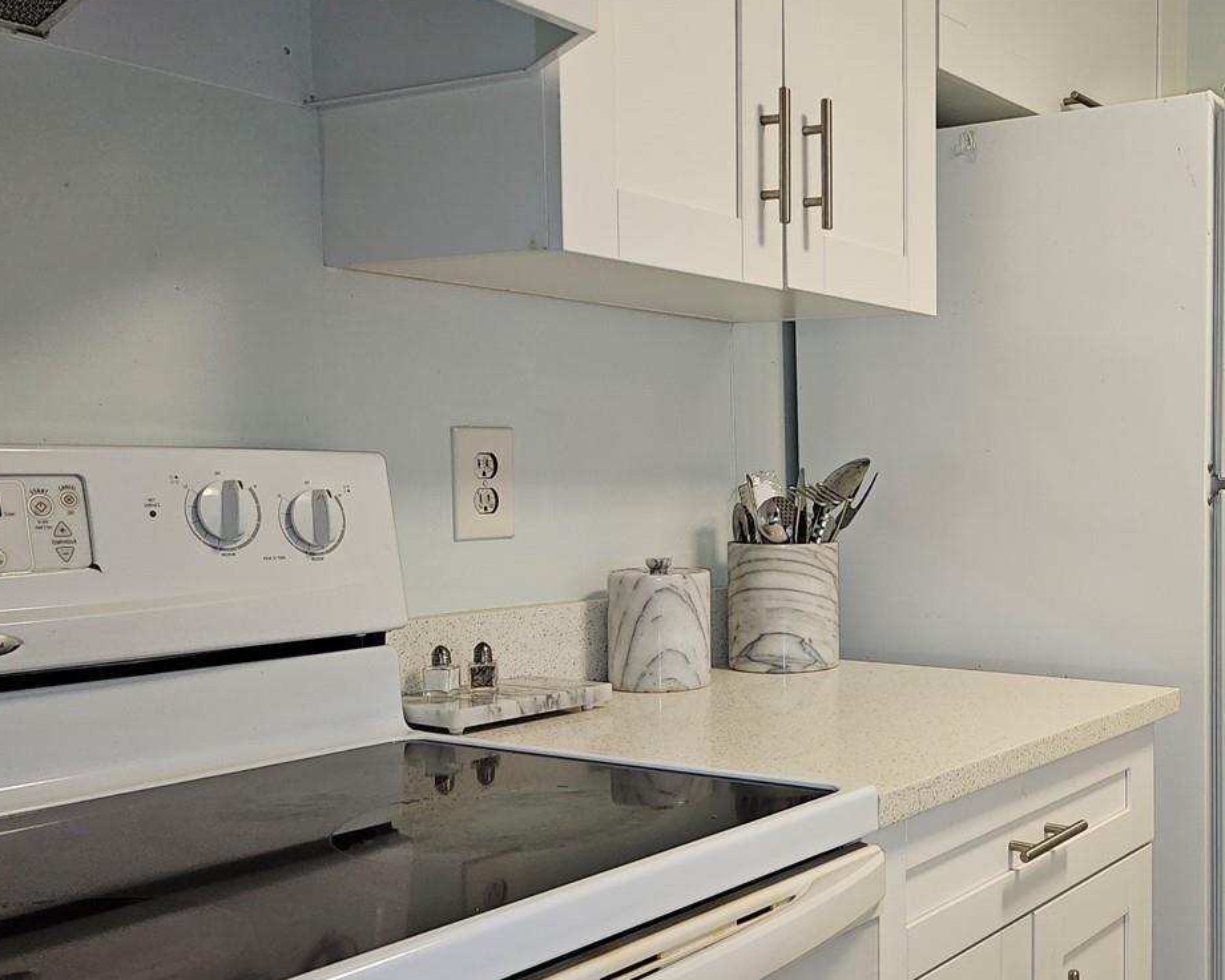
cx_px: 1025
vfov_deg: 38.2
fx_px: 1414
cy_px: 554
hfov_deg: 44.0
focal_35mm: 39
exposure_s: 1/60
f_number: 1.7
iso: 64
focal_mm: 6.3
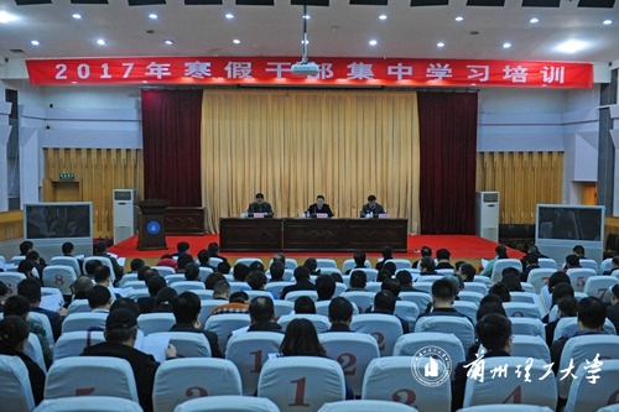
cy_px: 206
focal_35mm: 40
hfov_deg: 48.5
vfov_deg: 33.4
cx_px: 310
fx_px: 688
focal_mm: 40
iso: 3200
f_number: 3.2
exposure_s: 1/100
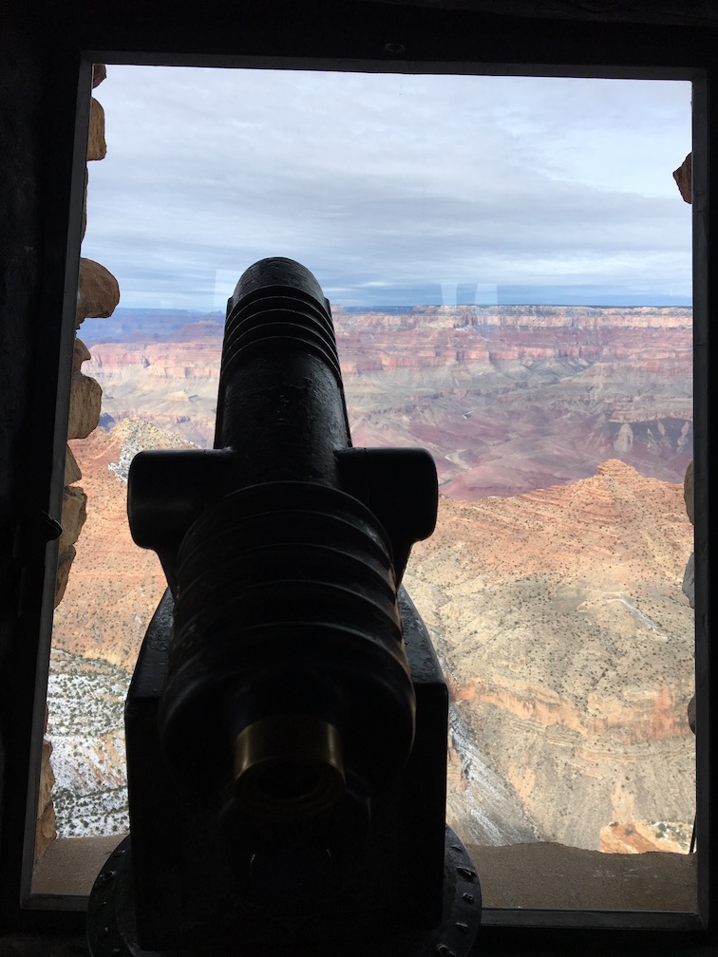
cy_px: 478
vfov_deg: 61.7
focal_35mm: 29
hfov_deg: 48.2
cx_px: 359
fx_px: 802
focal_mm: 4.15
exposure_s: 1/1538
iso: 25
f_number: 2.2
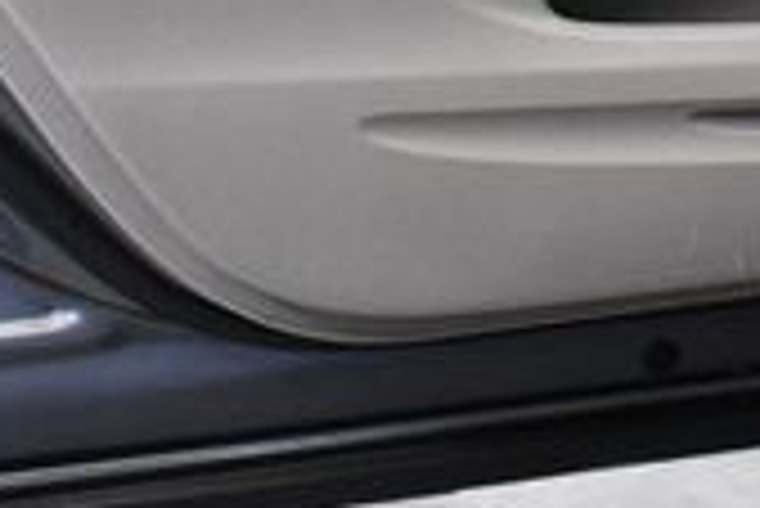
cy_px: -360
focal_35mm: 136
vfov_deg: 9.7
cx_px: 805
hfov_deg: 14.8
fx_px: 2874
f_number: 3.5
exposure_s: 1/125
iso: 2000
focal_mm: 18
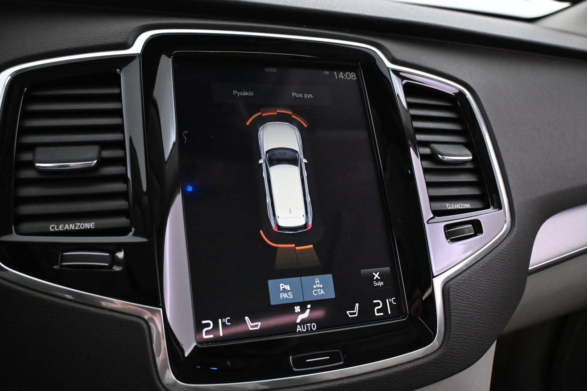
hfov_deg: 58.3
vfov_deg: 40.8
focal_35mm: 32
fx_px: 526
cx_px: 294
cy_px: 196
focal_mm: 21.5
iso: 5600
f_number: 4
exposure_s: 1/60
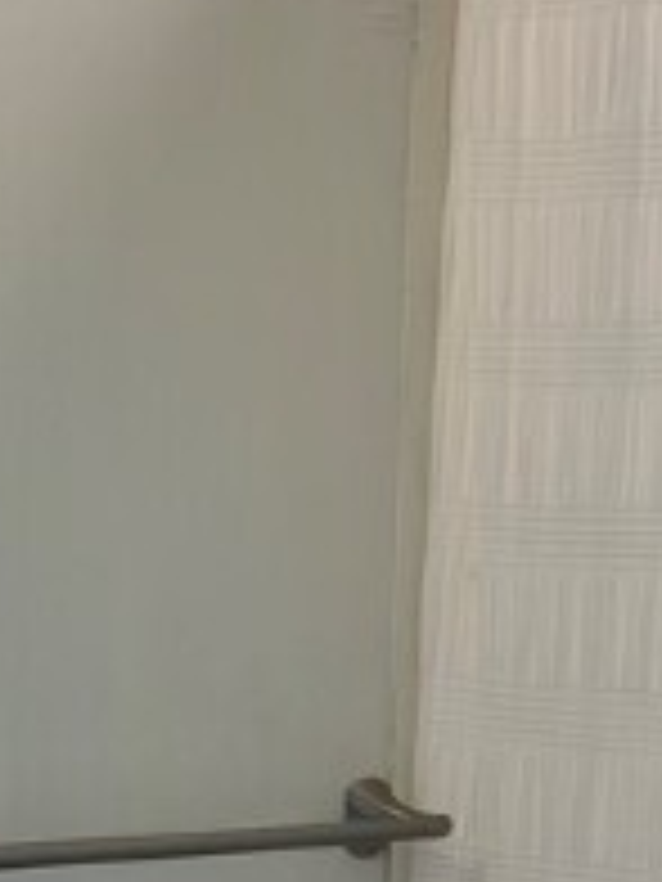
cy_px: 976
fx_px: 2601
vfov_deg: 18.5
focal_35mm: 102
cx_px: 288
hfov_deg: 14.5
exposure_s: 1/120
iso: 50
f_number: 1.5
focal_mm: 5.7
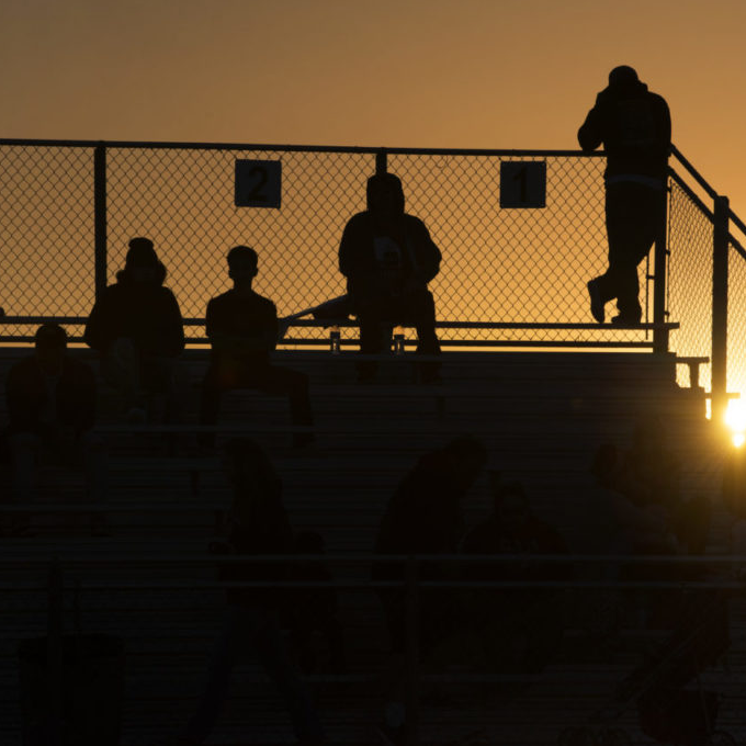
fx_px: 6242
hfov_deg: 6.8
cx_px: 389
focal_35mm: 256
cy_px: 372
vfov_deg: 6.8
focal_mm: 200
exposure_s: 1/3200
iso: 800
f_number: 9
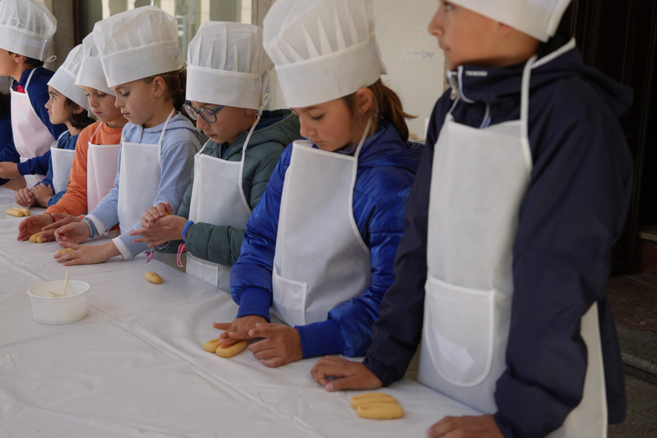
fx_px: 785
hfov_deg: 45.4
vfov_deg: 31.2
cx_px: 294
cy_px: 204
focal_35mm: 43
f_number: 4
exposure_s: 1/200
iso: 100
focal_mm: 38
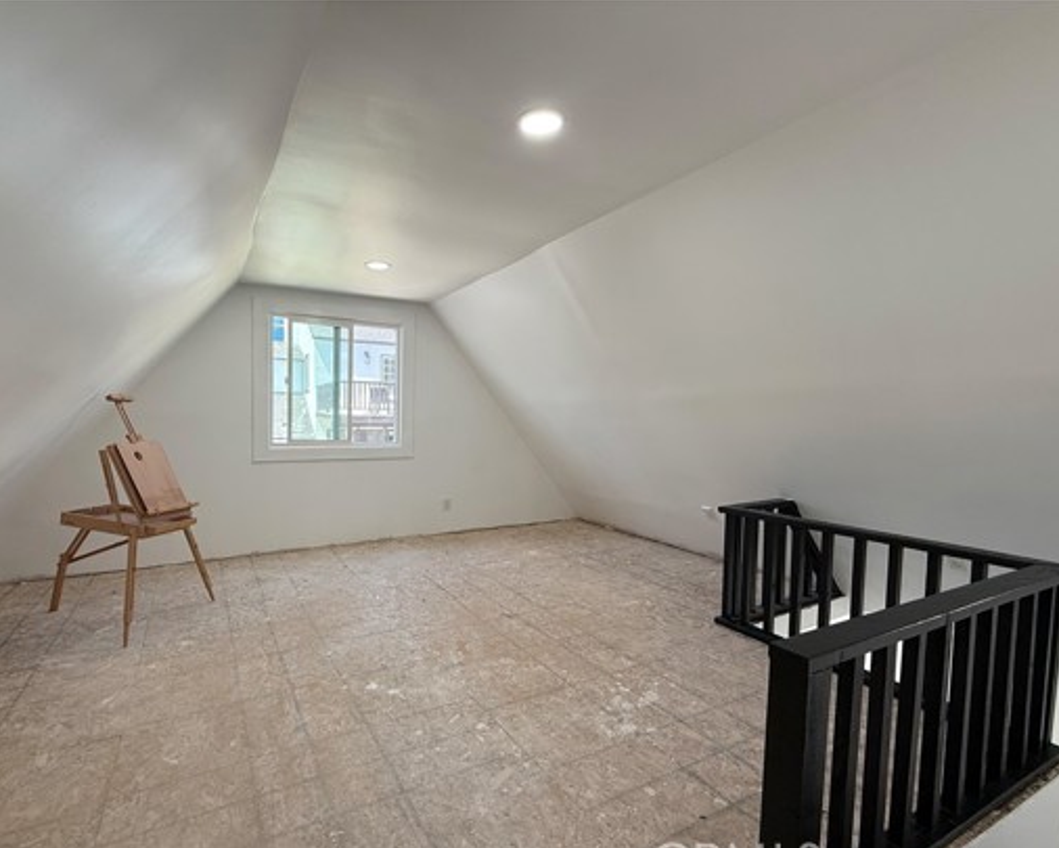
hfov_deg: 83.2
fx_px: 596
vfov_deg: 70.8
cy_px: 445
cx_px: 498
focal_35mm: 19
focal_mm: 16
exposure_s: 1/160
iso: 100
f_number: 2.8
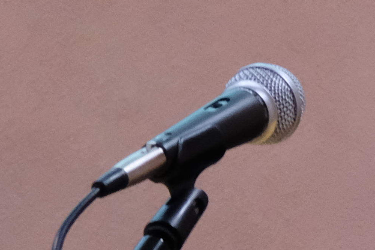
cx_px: 1053
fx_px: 5197
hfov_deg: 4.0
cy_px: 187
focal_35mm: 499
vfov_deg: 2.8
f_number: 5
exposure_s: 1/60
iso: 3200
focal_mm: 55
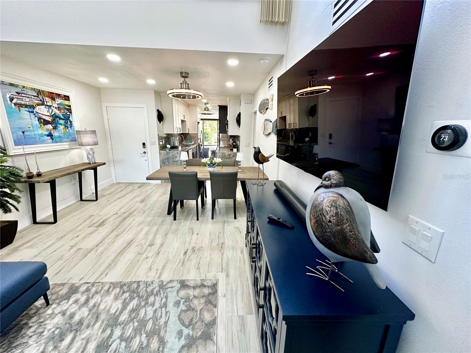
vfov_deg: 85.7
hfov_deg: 102.1
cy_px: 176
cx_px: 236
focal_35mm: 14
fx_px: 190
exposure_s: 1/120
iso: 200
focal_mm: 2.22
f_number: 2.2
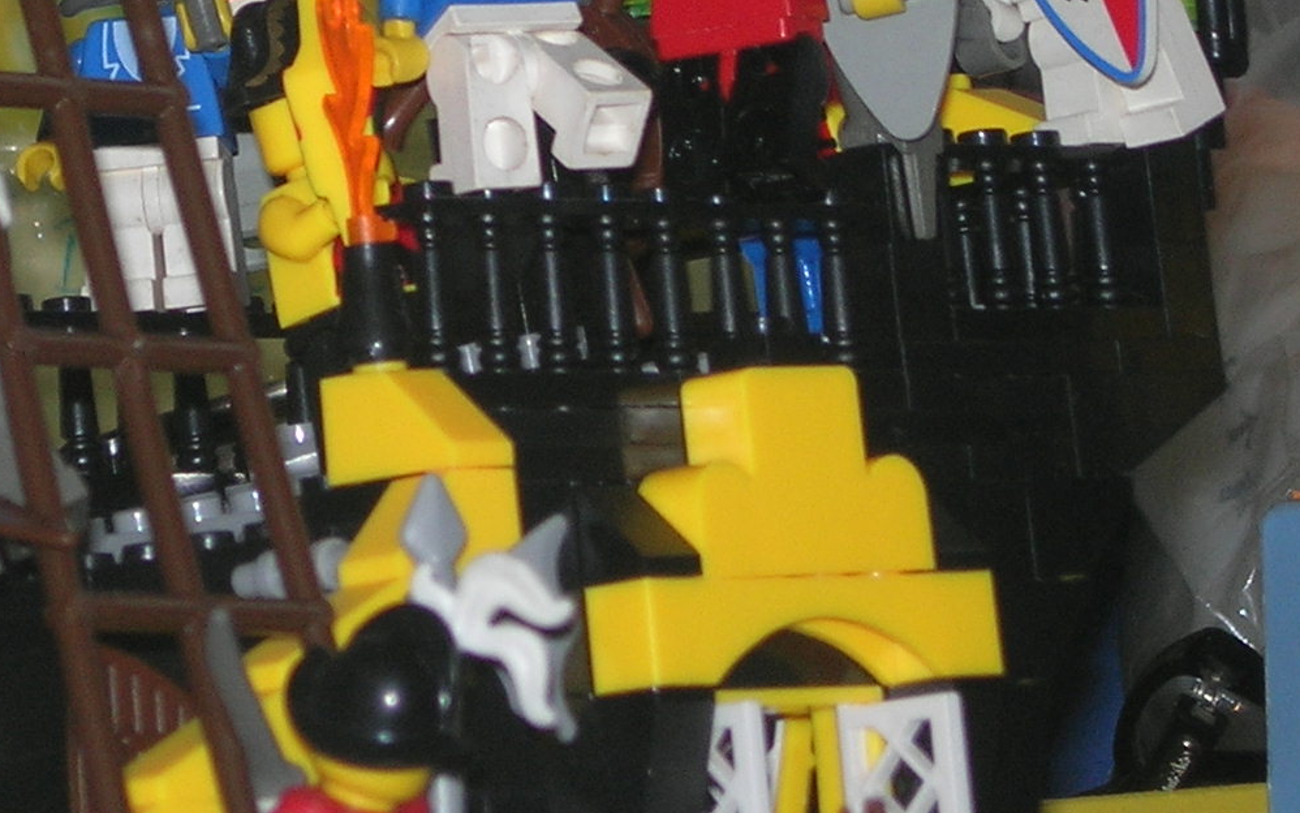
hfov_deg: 6.7
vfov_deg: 4.2
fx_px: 11020
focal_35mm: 311
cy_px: -100
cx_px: 212
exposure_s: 1/60.1
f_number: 4.9
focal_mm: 23.4
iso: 64
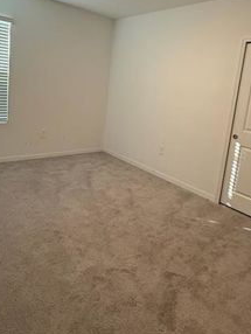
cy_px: 126
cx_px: 128
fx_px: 251
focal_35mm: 26
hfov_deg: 53.1
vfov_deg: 66.3
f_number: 2.2
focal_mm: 2.22
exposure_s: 1/120
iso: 320
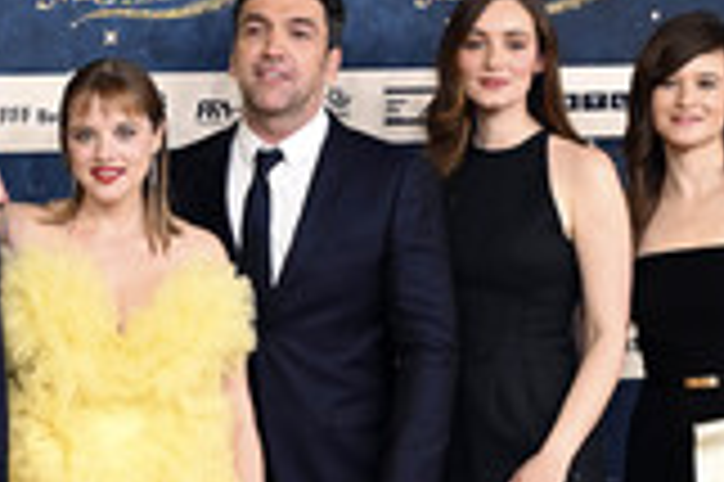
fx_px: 2190
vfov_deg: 12.3
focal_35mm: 109
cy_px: 550
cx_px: 61
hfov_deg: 18.4
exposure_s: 1/160
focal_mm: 39
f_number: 2.8
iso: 320
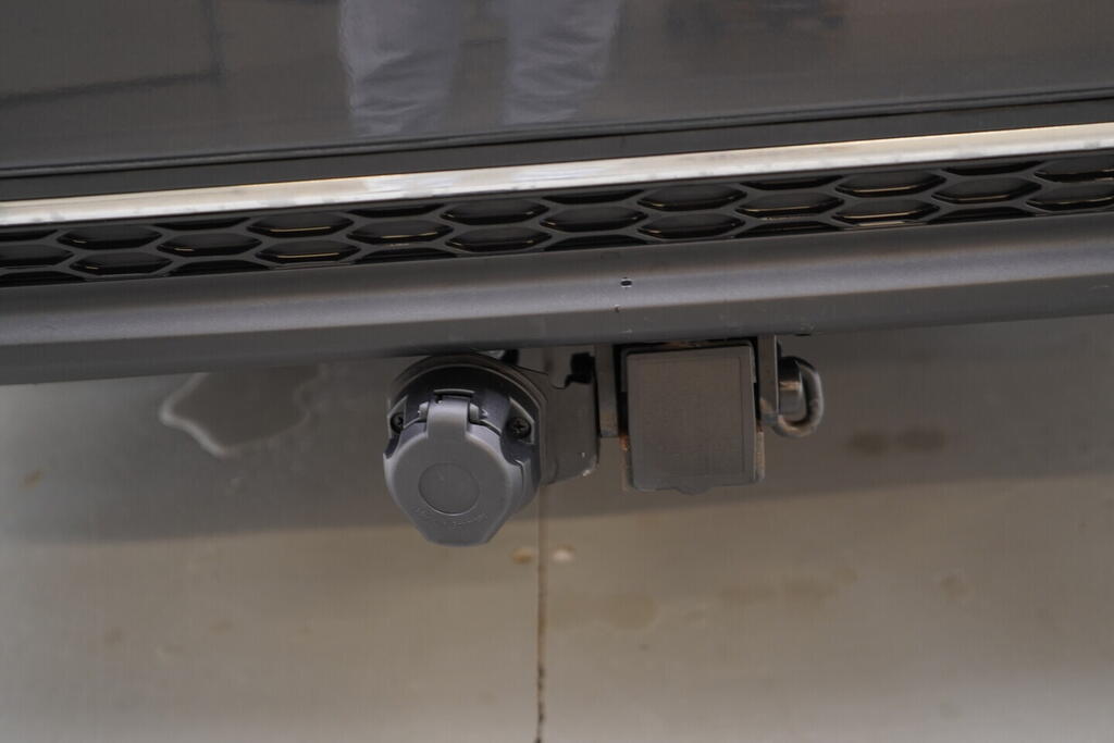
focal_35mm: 36
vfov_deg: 36.9
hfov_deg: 53.1
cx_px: 557
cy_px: 372
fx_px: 1114
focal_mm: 24
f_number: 2.8
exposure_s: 1/40
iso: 250
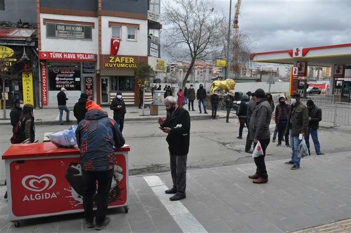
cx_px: 176
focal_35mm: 27
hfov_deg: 67.4
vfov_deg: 47.8
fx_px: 263
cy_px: 116
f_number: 11
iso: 1000
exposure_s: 1/500
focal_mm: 18
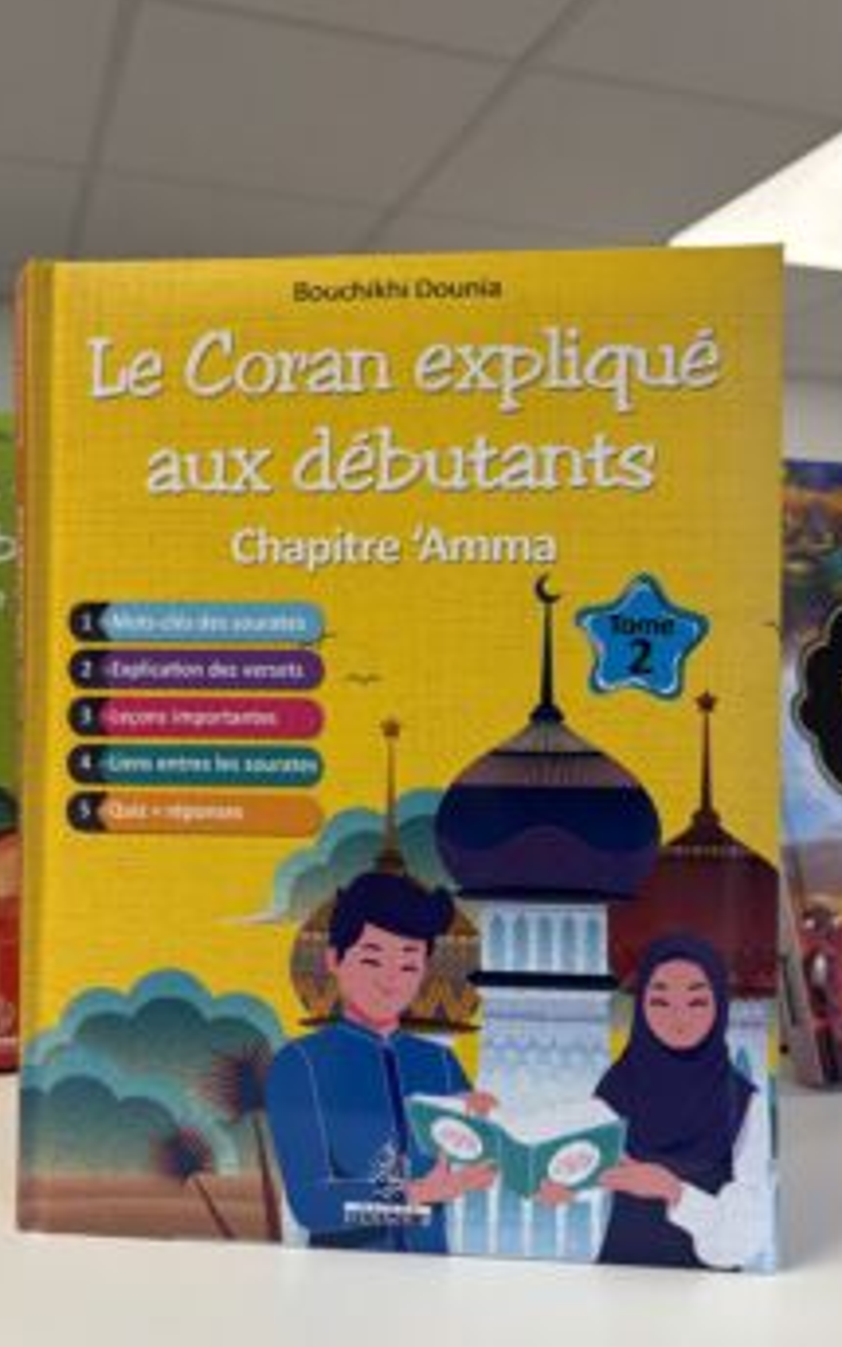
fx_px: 1175
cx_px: 360
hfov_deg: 39.3
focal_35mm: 32
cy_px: 720
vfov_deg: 59.6
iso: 80
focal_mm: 5.96
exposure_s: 1/100
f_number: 1.6
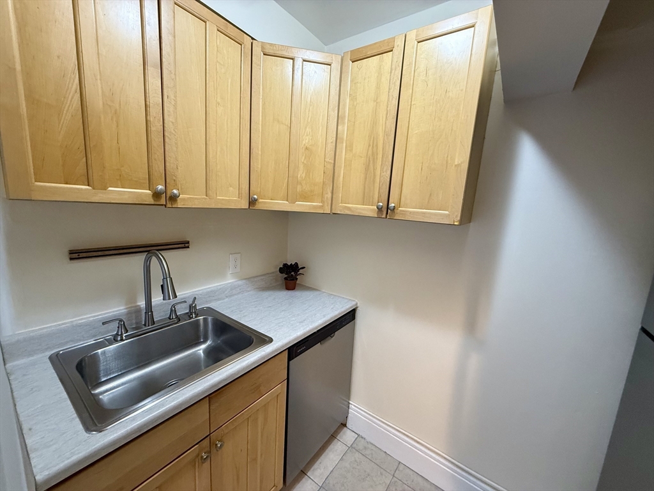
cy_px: 246
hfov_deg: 102.1
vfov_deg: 85.7
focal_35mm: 14
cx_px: 327
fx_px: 265
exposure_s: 1/60
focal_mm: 2.22
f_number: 2.2
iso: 320
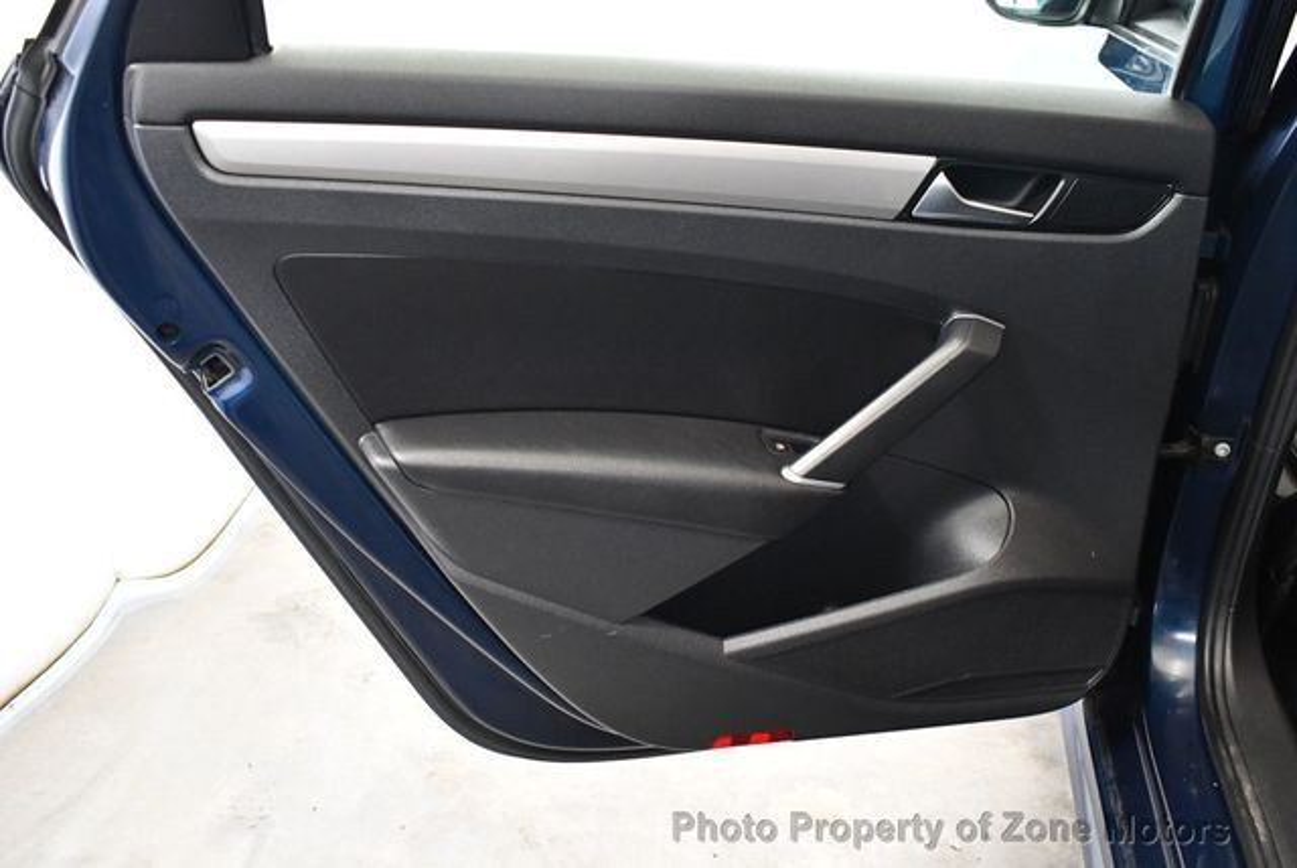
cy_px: 434
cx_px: 648
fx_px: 1298
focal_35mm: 36
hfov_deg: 53.1
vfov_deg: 36.9
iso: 3200
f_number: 3.5
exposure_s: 1/60
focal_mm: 18
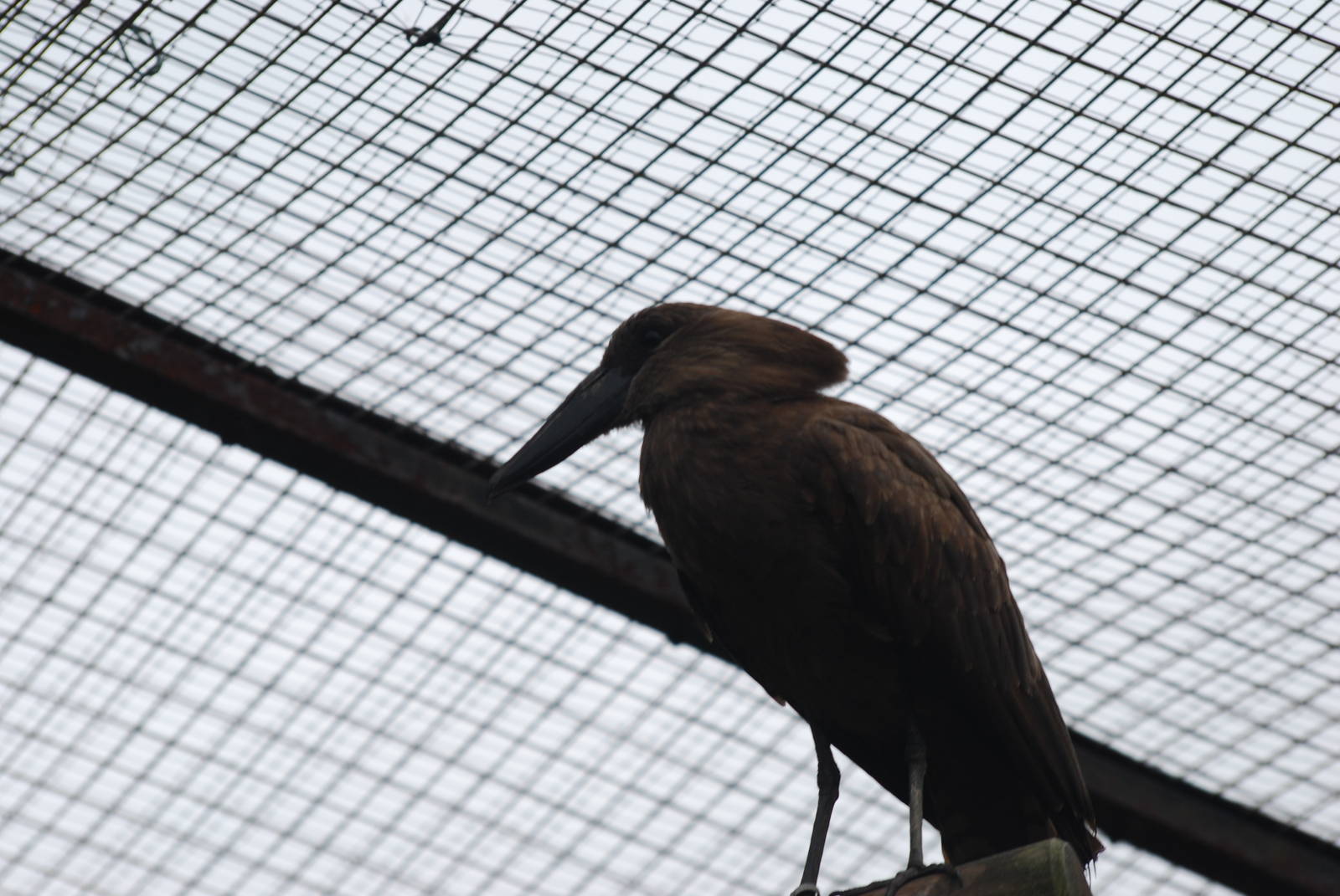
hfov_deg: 8.1
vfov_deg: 5.4
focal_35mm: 255
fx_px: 9503
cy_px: 448
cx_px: 670
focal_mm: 170
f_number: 8
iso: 180
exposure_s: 1/125
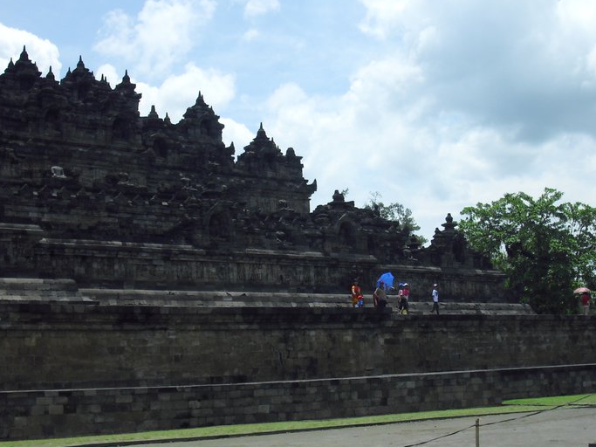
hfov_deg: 33.8
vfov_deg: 25.6
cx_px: 328
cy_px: 213
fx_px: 981
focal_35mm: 57
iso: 100
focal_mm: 6.2
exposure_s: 1/400
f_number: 8
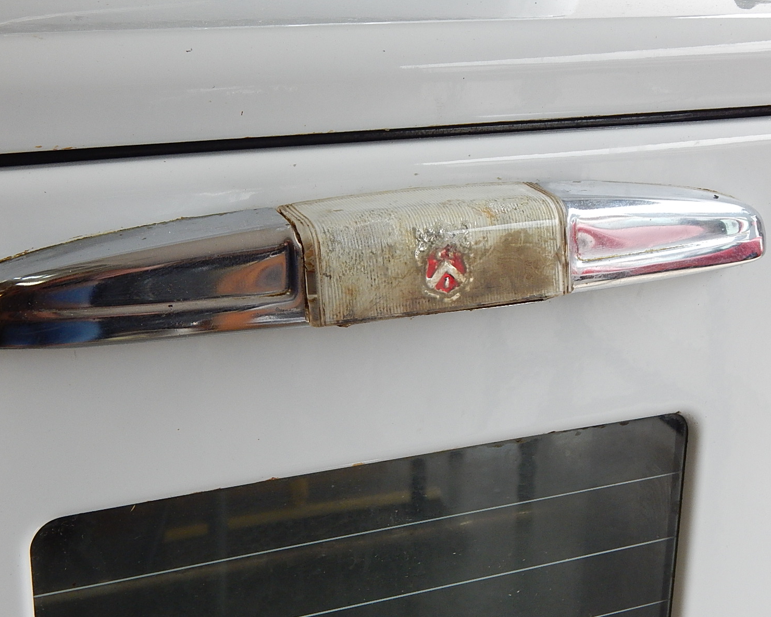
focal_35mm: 57
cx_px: 381
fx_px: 1301
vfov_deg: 26.7
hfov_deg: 33.0
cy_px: 310
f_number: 3.8
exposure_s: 1/250
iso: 280
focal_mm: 9.7
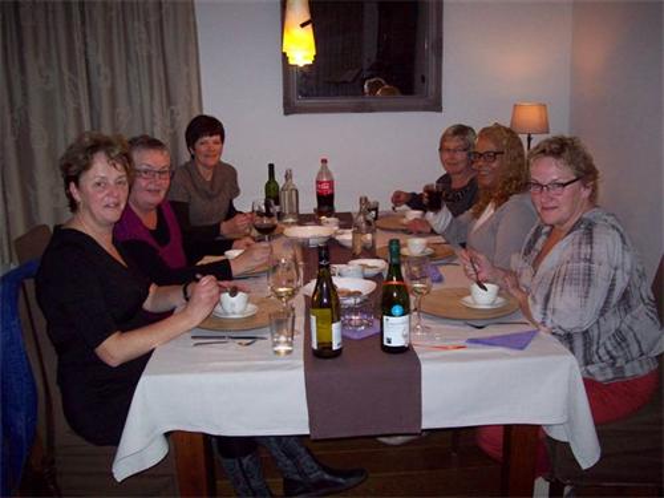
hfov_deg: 51.4
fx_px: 691
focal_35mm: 36
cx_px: 332
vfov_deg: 39.7
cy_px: 249
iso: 200
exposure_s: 1/64
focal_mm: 6
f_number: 2.7
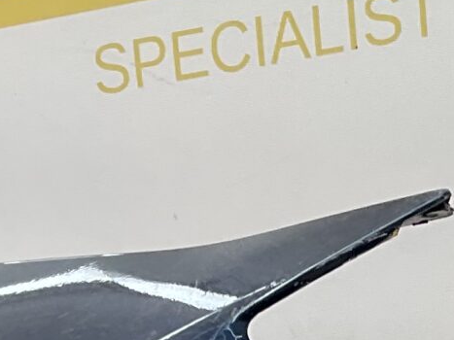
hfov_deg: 12.2
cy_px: 816
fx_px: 2085
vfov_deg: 8.5
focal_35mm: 159
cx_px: 541
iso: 16
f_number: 1.8
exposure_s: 1/120
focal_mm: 3
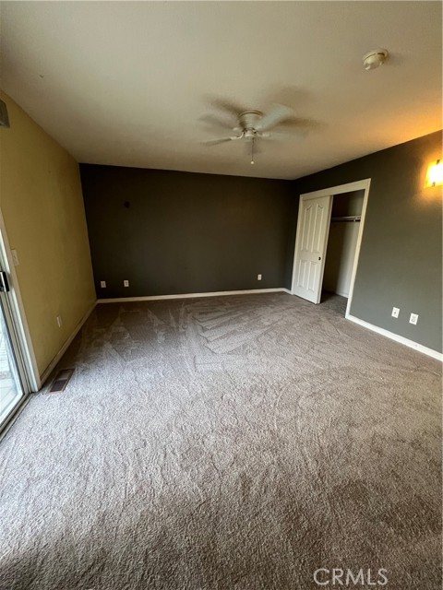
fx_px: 222
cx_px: 222
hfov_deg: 89.9
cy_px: 295
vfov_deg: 106.2
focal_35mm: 13
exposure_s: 1/60
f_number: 1.8
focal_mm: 1.57
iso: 250
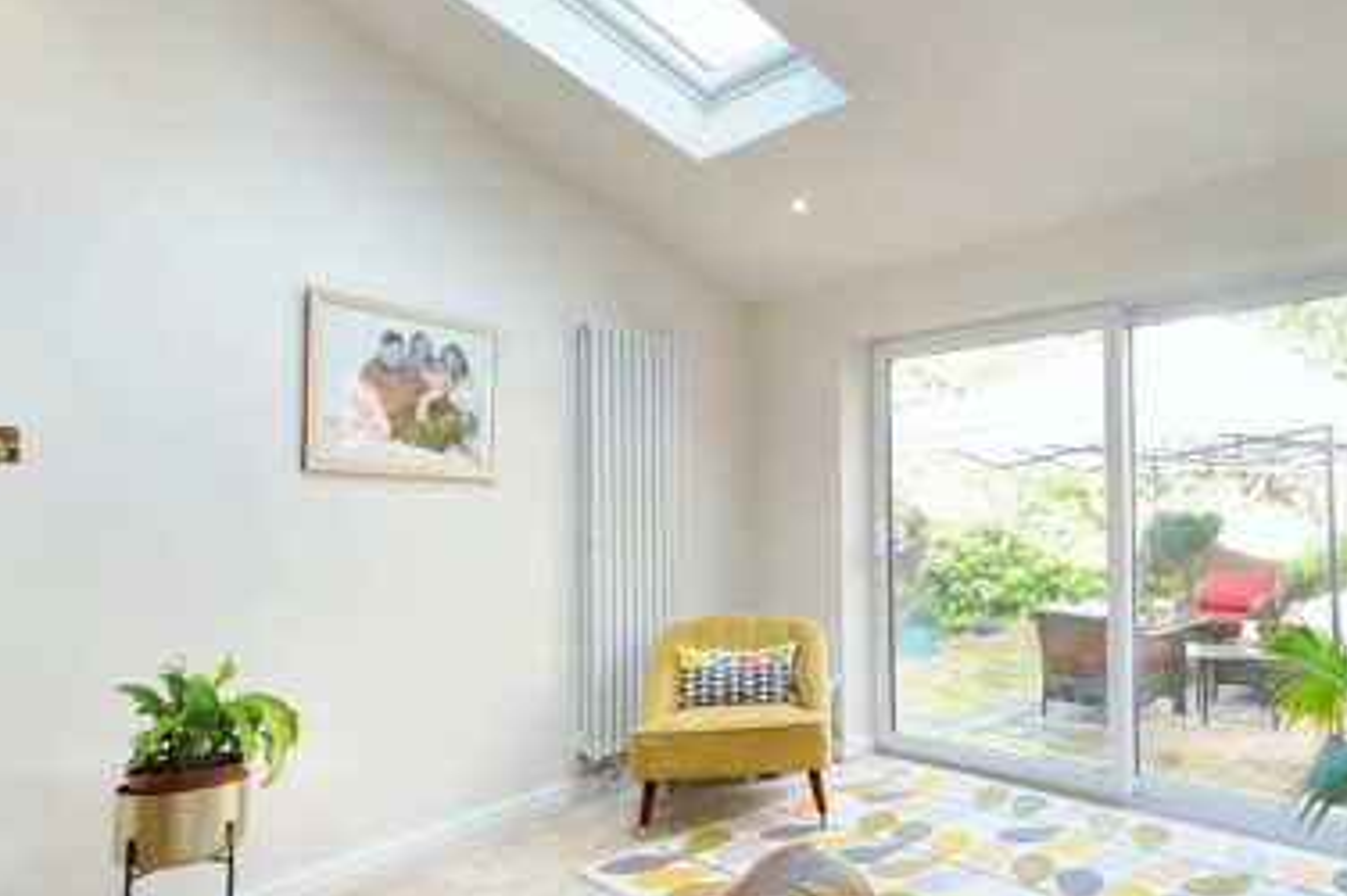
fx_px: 860
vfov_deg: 54.9
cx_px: 903
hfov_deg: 73.7
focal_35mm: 23
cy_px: 502
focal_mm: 10
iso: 320
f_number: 4
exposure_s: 1/60
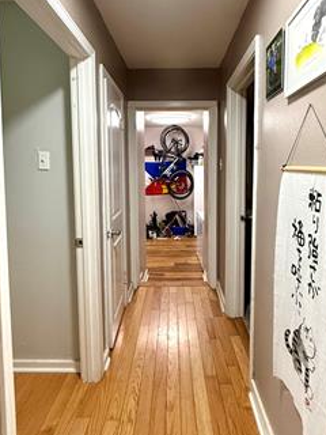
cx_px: 175
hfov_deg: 63.4
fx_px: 264
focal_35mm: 21
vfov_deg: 78.4
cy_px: 184
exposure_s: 1/60
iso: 400
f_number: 2.2
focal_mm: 2.22
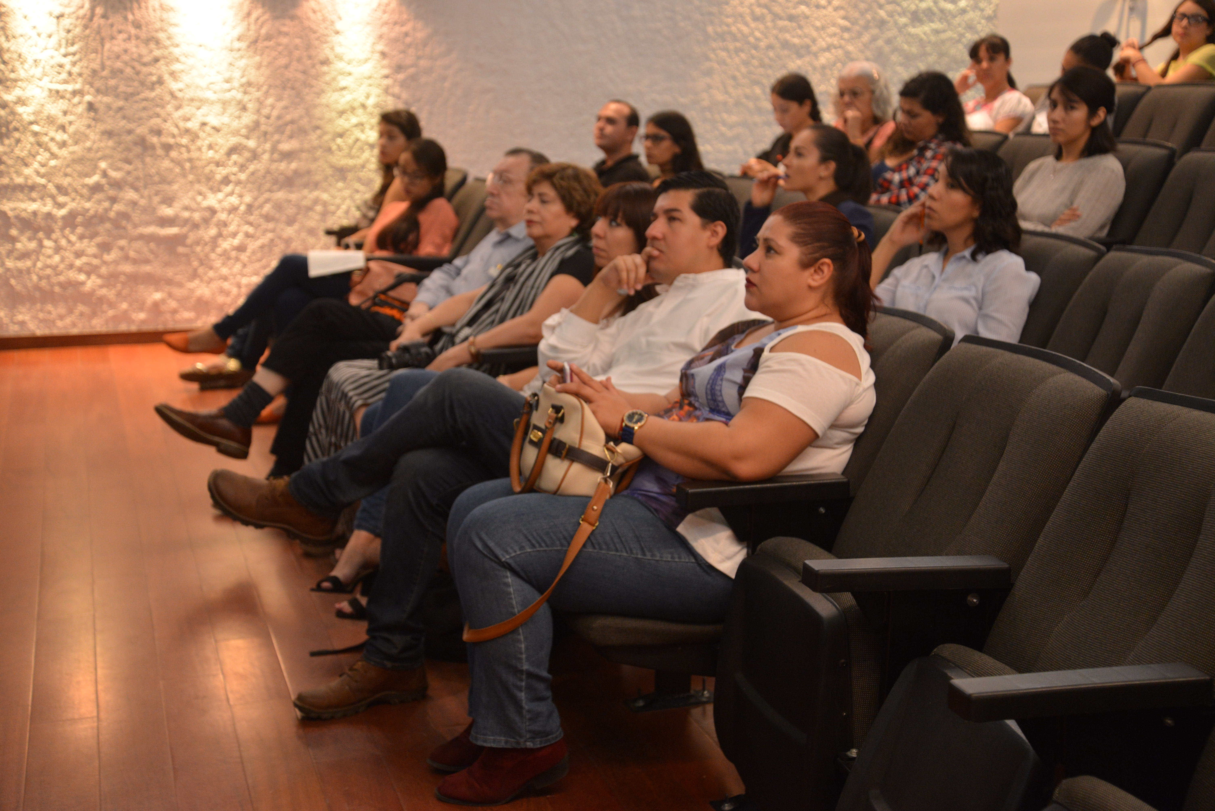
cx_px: 608
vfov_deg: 24.6
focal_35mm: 55
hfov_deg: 36.2
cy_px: 406
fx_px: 1857
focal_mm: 55
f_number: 4.2
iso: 1600
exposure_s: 1/15
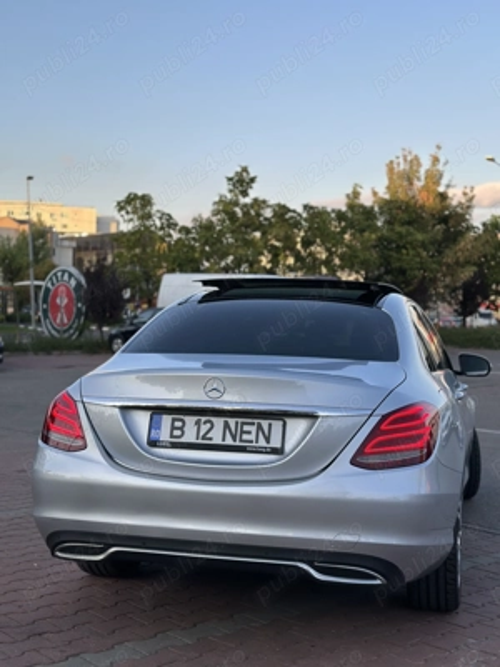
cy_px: 334
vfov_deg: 39.7
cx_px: 250
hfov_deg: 30.3
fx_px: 924
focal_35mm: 48
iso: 80
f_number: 1.78
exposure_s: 1/1145
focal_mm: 6.86
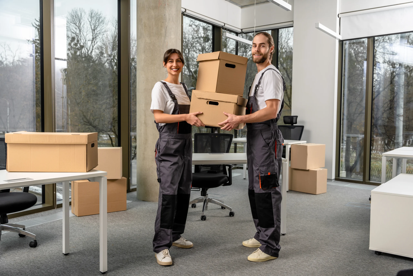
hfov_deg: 53.5
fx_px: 410
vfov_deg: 37.2
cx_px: 206
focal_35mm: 36
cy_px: 138
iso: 200
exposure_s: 1/160
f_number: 4.5
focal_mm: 35.7
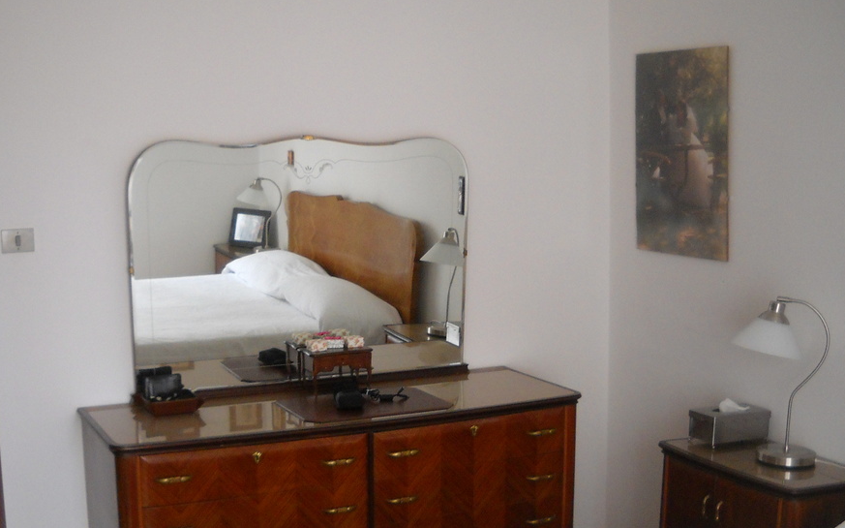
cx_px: 379
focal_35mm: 51
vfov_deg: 25.3
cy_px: 327
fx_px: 1174
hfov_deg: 39.5
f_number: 3.1
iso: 282
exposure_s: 1/60
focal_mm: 6.72
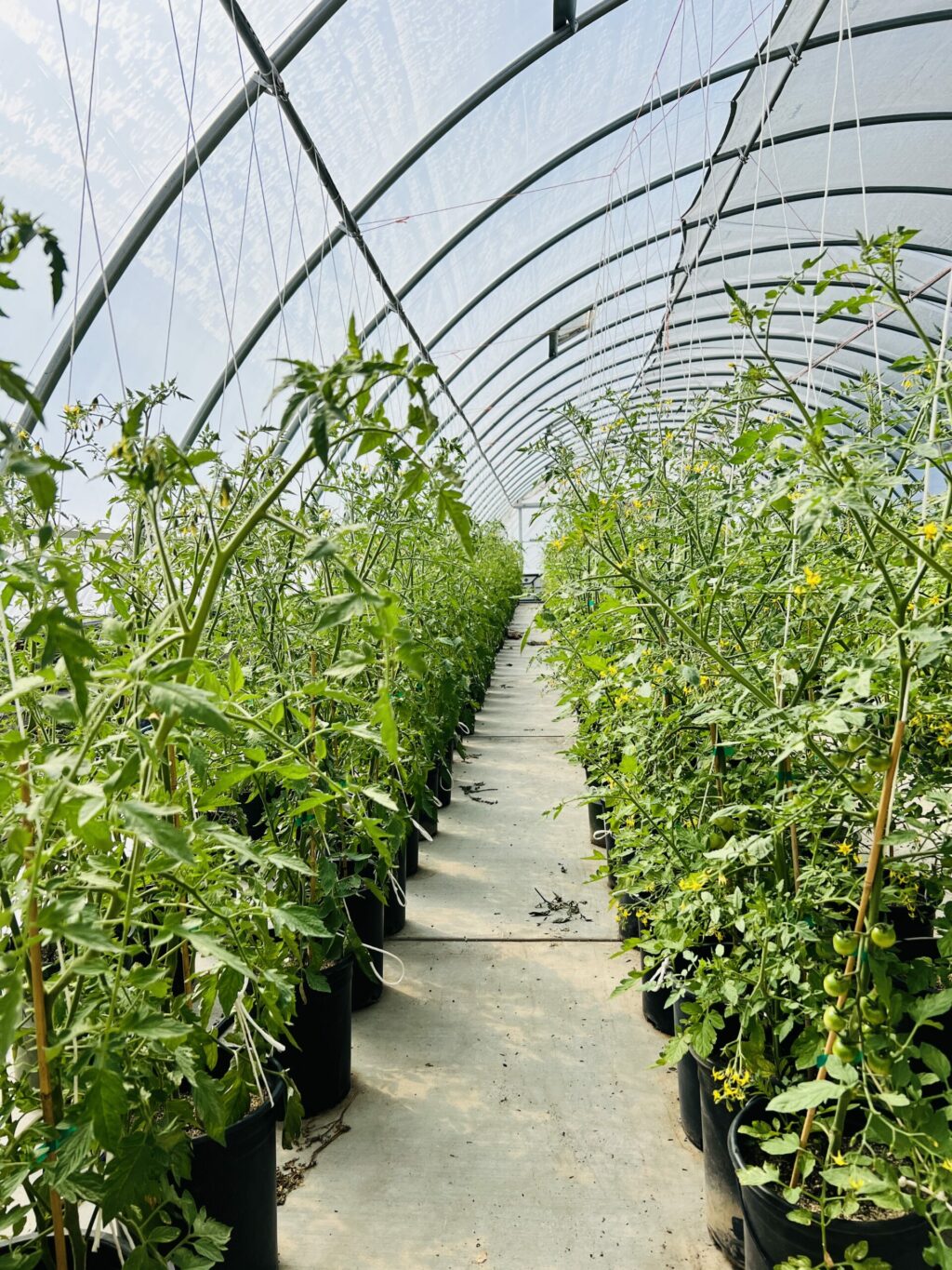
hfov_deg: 53.1
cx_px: 476
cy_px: 635
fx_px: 953
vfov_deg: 67.3
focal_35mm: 26
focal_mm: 5.7
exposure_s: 1/6579
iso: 50
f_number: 1.5
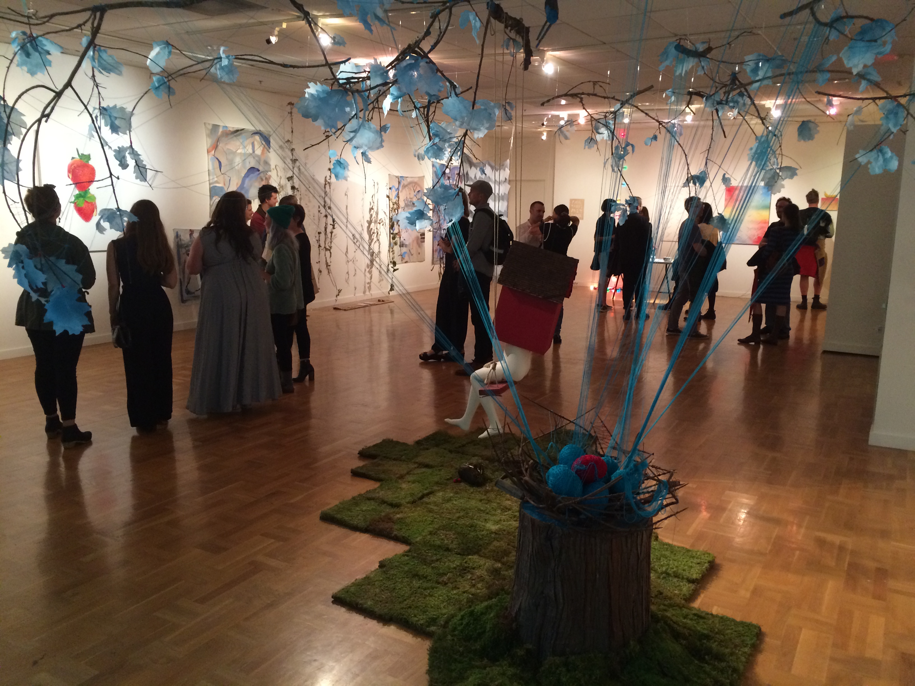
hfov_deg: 61.7
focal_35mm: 29
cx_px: 458
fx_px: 767
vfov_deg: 48.2
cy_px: 343
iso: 200
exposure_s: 1/30
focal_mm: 4.15
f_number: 2.2
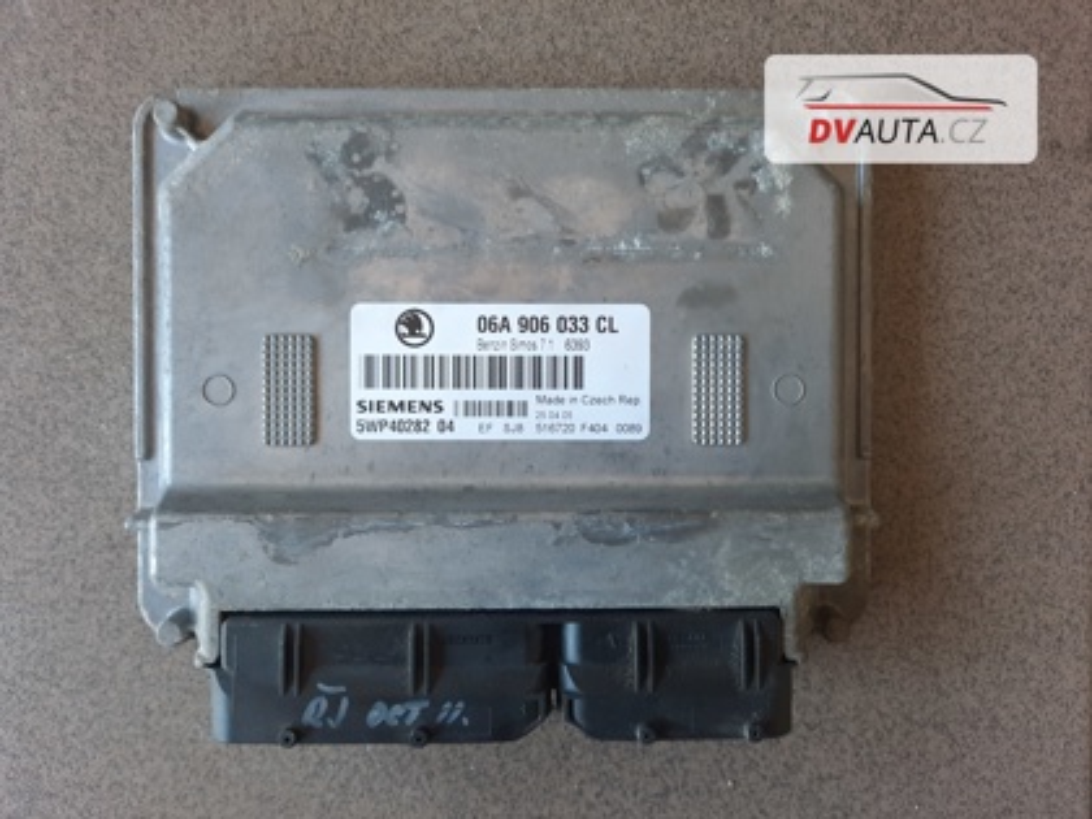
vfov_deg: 54.9
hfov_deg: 69.4
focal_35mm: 25
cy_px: 410
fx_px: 789
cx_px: 546
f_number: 2
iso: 80
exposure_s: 1/50
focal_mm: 4.6
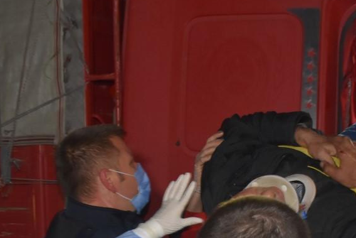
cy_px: 230
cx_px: 213
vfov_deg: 17.4
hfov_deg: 26.3
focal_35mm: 77
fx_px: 762
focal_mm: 18
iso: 1250
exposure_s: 1/60
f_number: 5.6
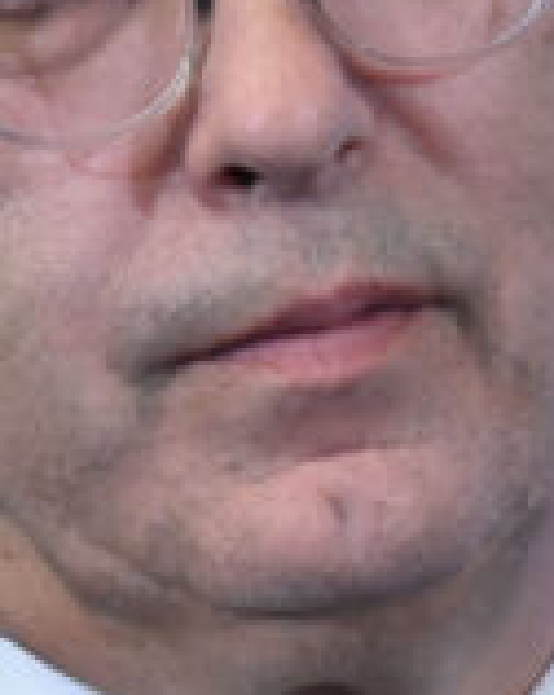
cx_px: 281
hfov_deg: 1.3
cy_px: 240
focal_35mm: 1219
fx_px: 25032
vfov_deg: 1.6
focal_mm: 200
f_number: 5
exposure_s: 1/160
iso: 2500
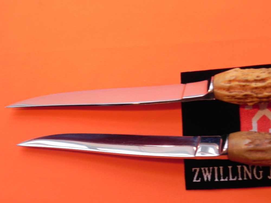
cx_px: 136
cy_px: 102
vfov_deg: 19.6
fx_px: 587
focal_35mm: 75
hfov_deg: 26.0
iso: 169
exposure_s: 1/30
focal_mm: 13.4
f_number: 4
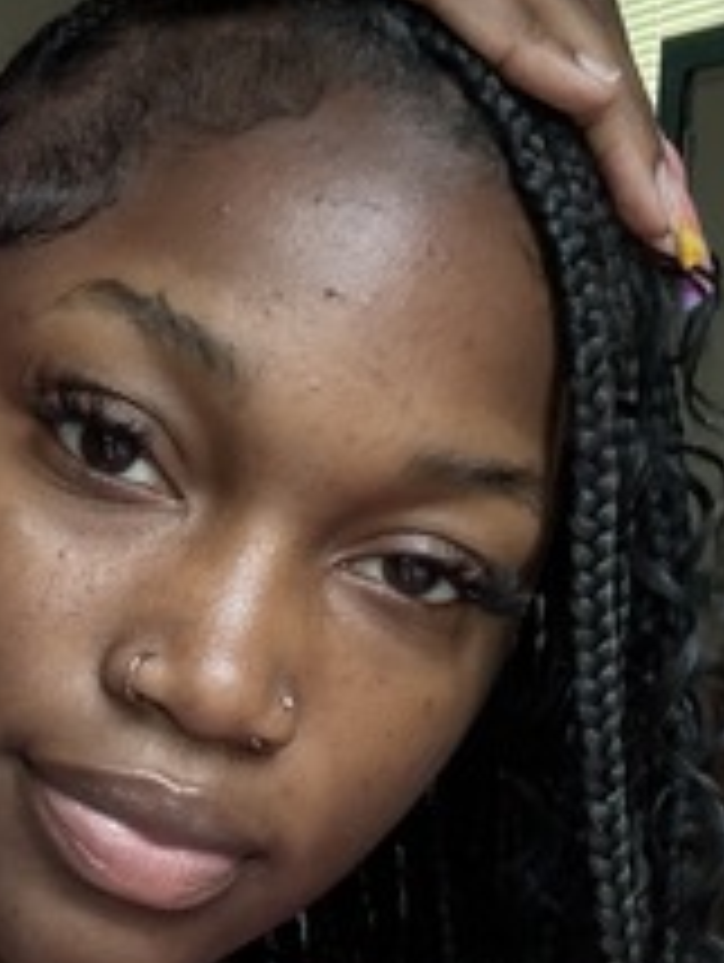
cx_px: 70
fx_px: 1948
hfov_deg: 20.6
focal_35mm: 70
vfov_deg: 27.1
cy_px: 788
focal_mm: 2.69
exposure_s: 1/58
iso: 320
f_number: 1.9
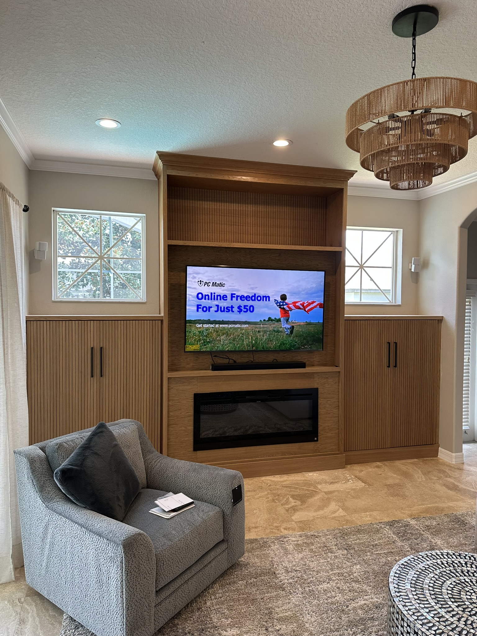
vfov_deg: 71.6
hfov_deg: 56.8
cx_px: 238
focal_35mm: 24
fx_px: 441
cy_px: 318
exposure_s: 1/120
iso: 125
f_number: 1.78
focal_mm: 6.86
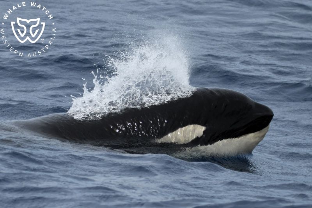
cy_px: 104
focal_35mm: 185
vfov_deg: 7.4
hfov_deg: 11.1
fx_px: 1603
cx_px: 156
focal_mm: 185
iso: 800
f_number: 5.3
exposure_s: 1/8000
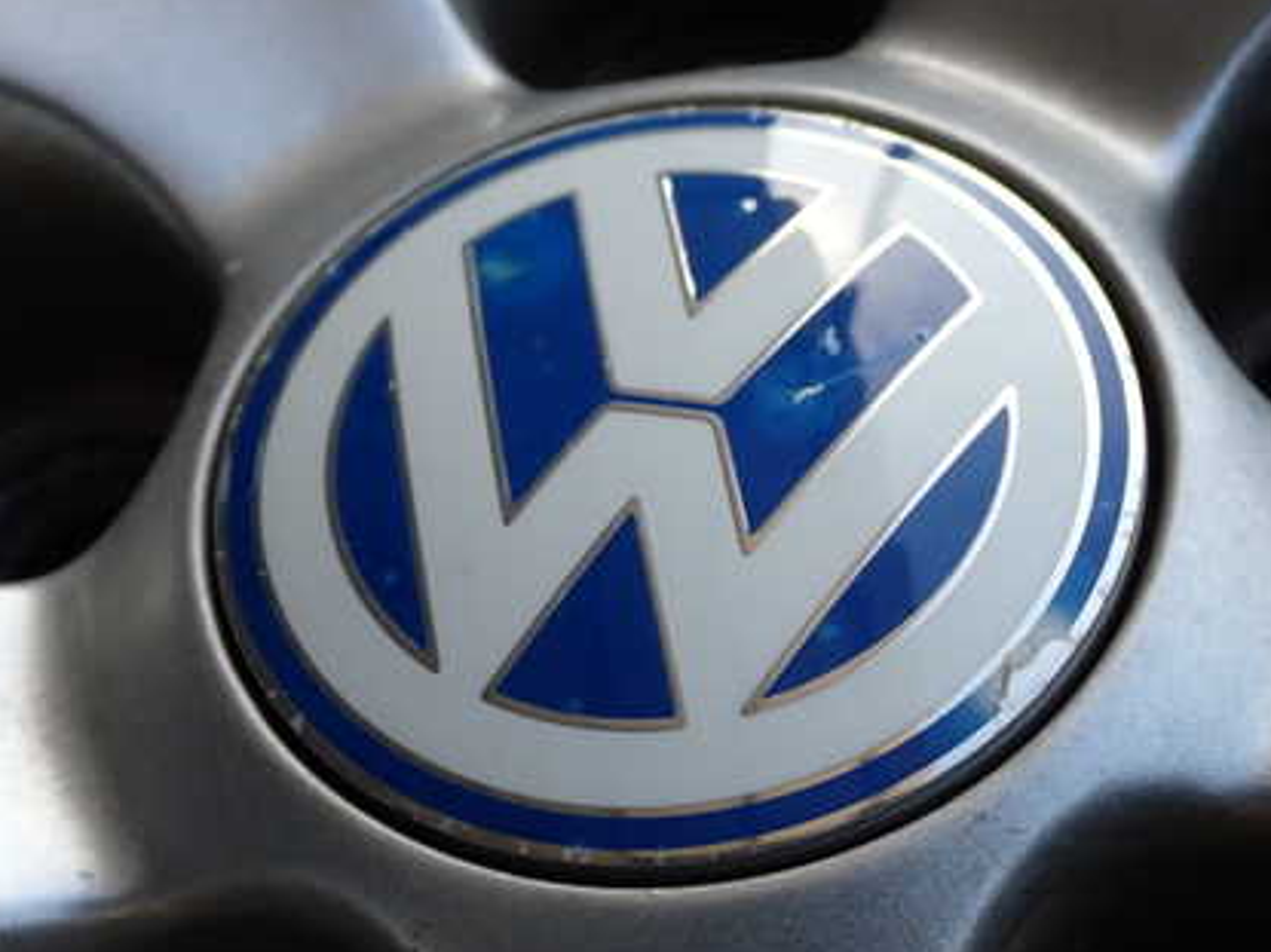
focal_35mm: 68
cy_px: 579
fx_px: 2496
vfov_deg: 21.6
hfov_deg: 28.3
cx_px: 891
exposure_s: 1/160
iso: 100
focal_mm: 8.4
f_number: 4.5
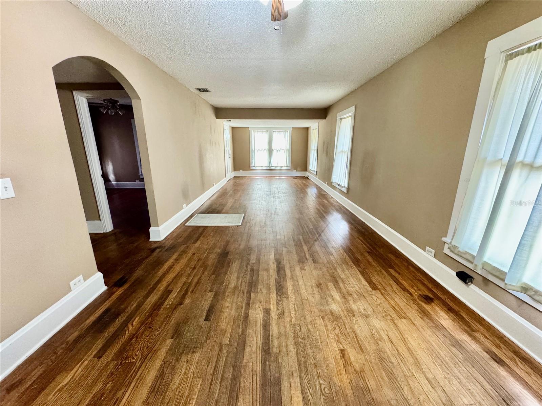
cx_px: 271
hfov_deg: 102.1
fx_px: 219
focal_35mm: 14
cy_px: 203
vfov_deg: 85.7
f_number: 2.2
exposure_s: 1/60
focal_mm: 2.22
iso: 640
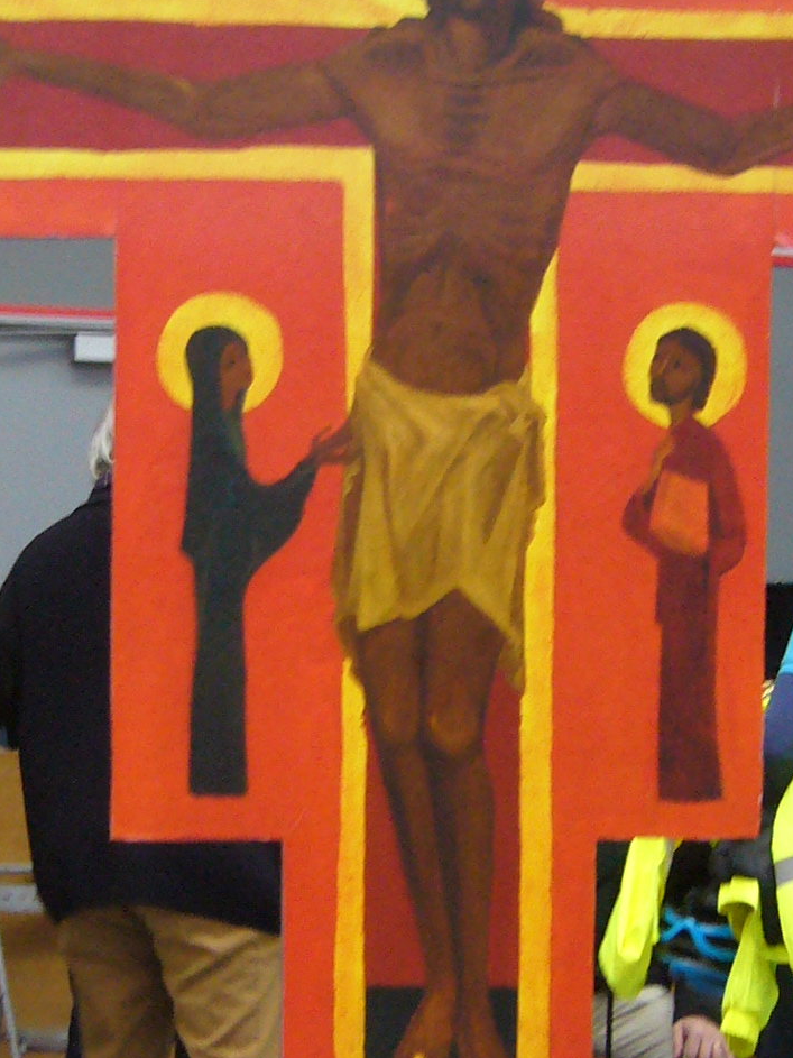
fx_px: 2902
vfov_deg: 20.6
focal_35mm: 95
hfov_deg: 15.6
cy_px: 624
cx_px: 357
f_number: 2.8
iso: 200
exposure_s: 1/13
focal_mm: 5.8
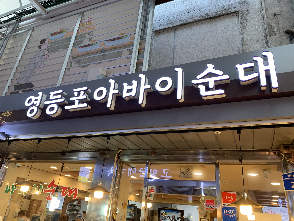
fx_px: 221
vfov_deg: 53.1
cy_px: 110
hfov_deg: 67.3
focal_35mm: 26
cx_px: 147
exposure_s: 1/60
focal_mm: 4.25
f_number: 1.8
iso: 80
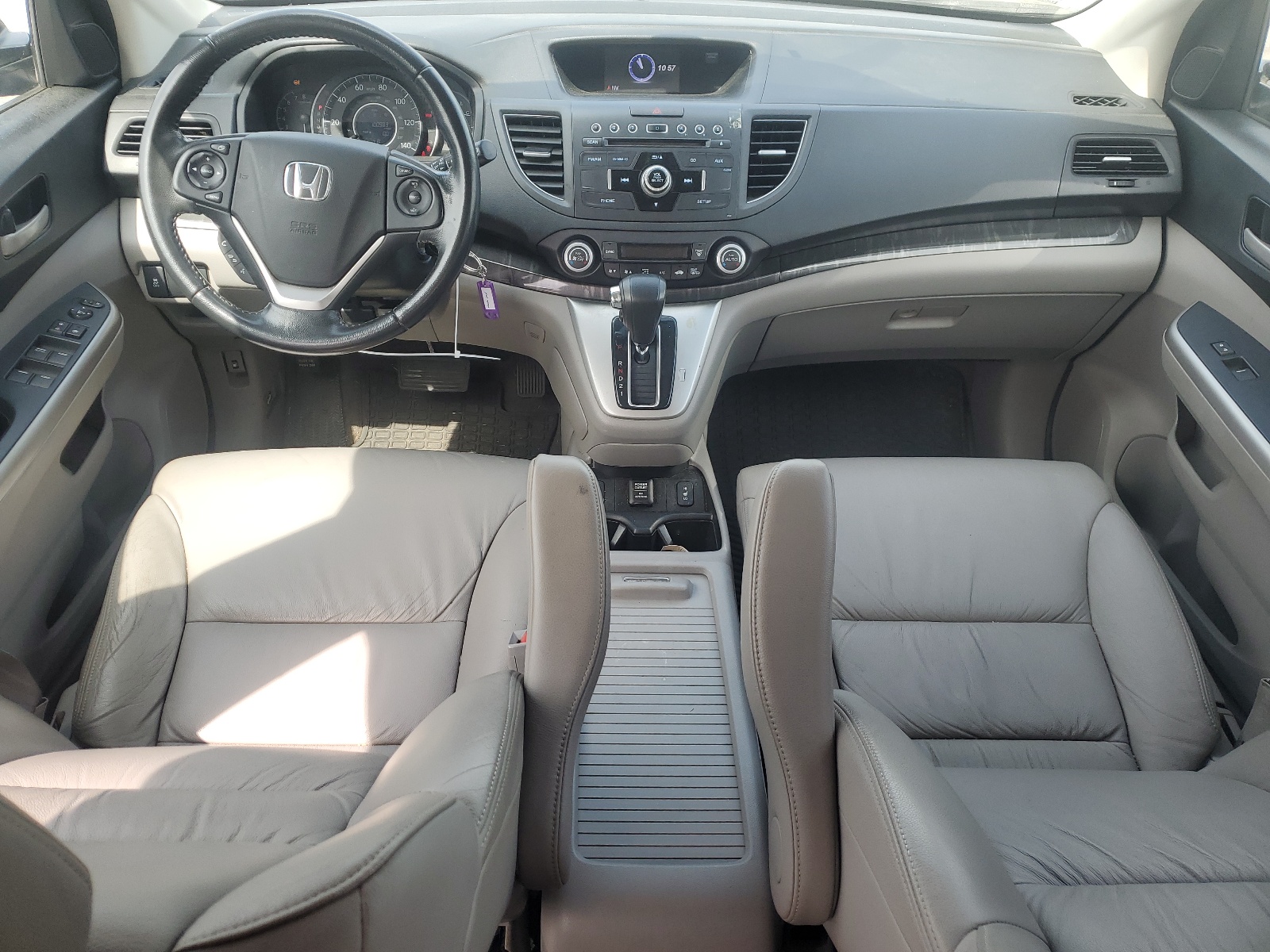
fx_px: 954
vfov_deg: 53.1
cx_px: 635
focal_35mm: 26
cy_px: 476
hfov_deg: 67.3
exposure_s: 1/385
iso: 50
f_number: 1.5
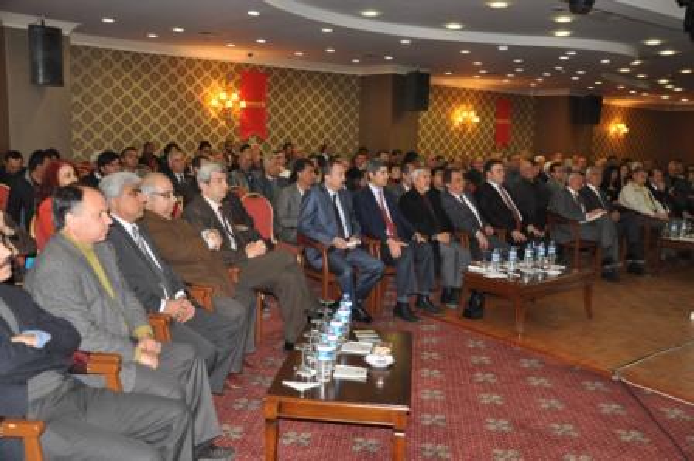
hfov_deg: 57.3
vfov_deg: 39.9
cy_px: 230
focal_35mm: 33
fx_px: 636
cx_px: 347
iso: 800
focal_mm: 22
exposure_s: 1/60
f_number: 3.8
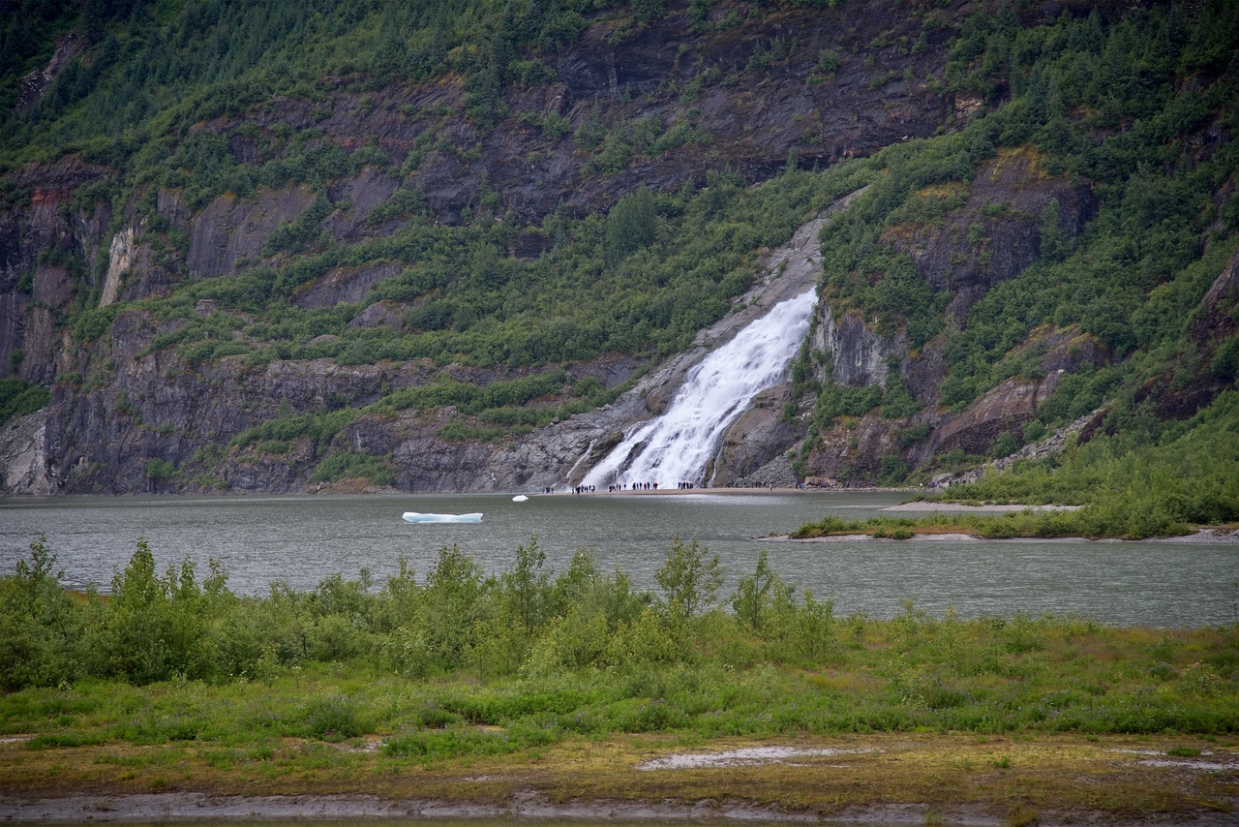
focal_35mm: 120
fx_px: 4131
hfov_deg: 17.1
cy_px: 414
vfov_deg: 11.4
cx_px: 620
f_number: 5
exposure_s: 1/250
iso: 100
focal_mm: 120
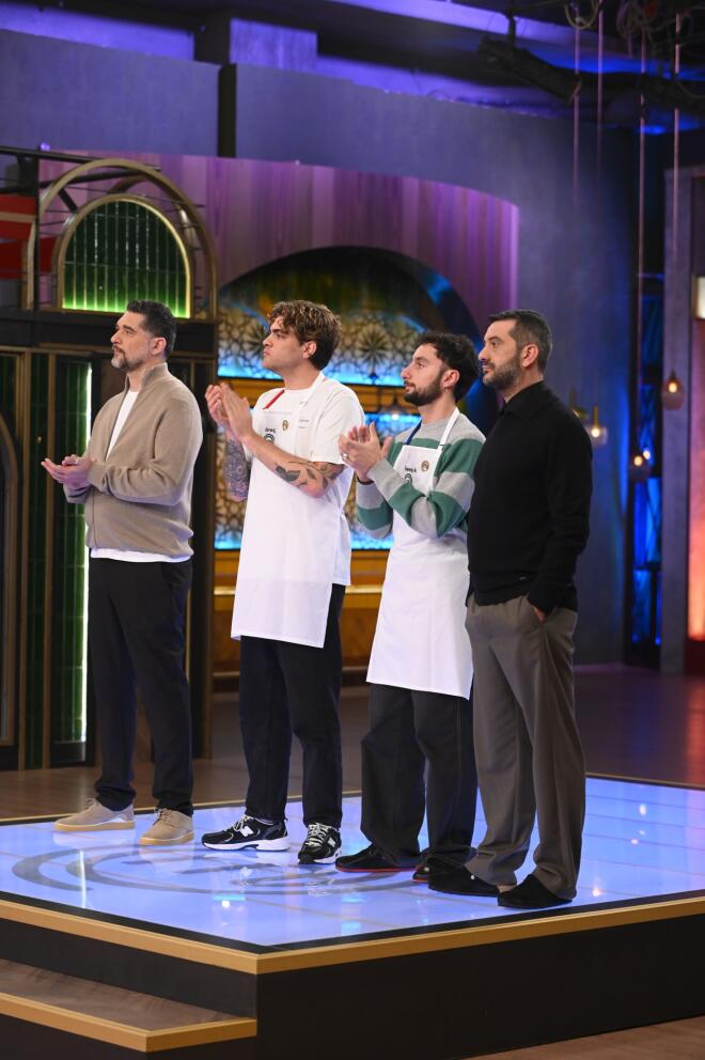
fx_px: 2647
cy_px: 530
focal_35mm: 90
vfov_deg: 22.6
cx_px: 352
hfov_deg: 15.2
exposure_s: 1/250
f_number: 3.5
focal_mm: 90
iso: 3200
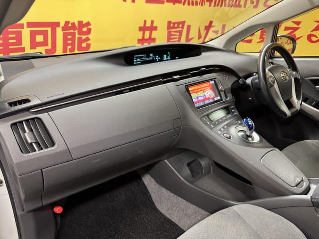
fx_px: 221
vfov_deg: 56.8
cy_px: 120
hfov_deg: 71.6
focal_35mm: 24
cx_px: 160
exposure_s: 1/50
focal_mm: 6.76
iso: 200
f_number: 1.78
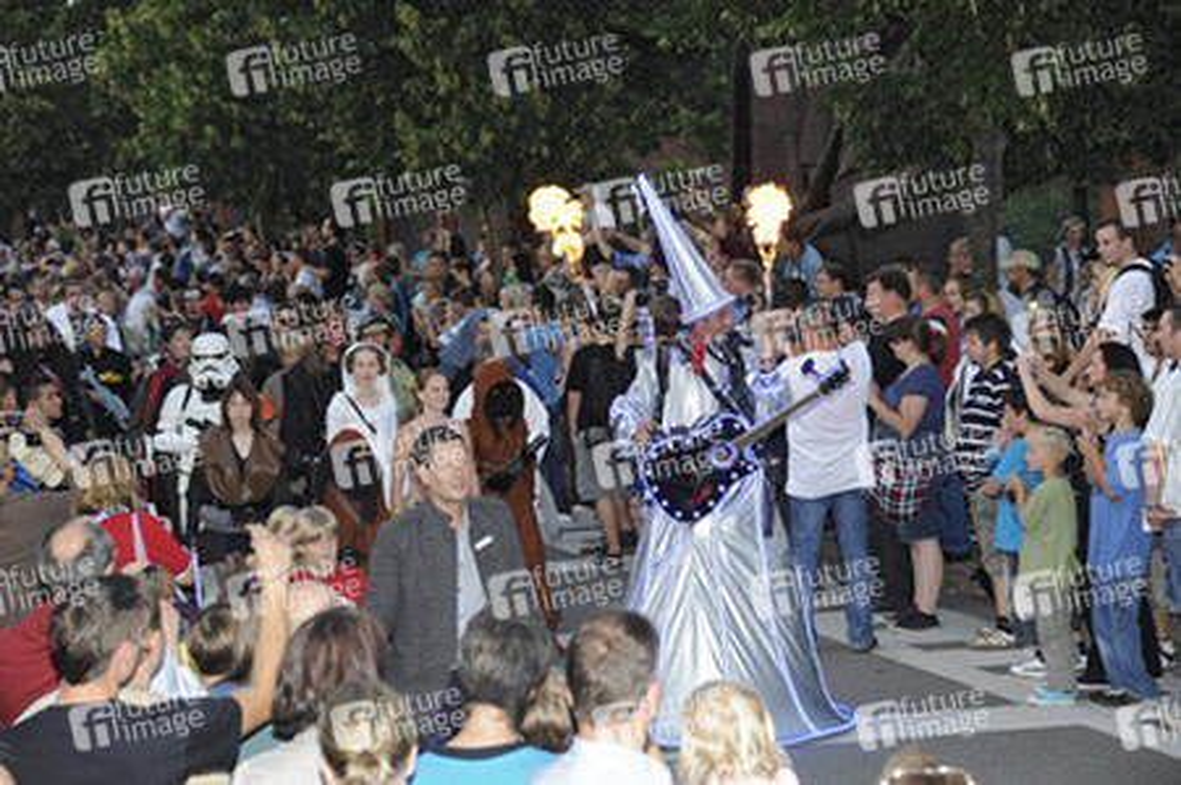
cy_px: 392
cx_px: 590
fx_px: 2950
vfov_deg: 15.2
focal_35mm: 90
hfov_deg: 22.6
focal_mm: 90
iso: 500
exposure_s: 1/160
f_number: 5.6
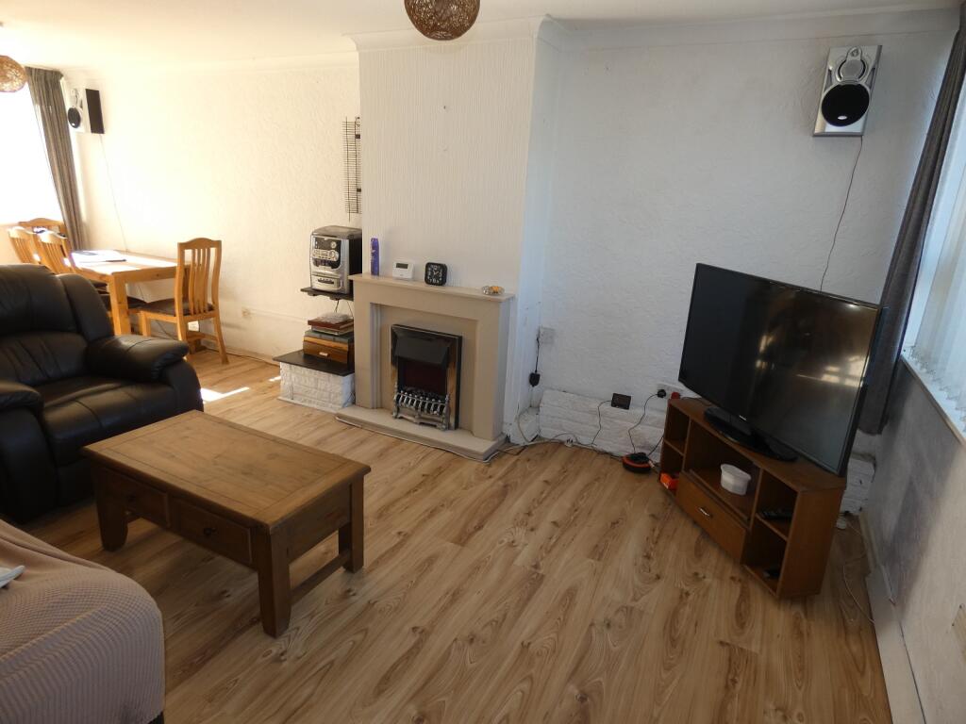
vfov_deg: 66.0
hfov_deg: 81.7
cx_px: 483
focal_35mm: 20
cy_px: 362
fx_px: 558
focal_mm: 3.6
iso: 100
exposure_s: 1/60
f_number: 2.8
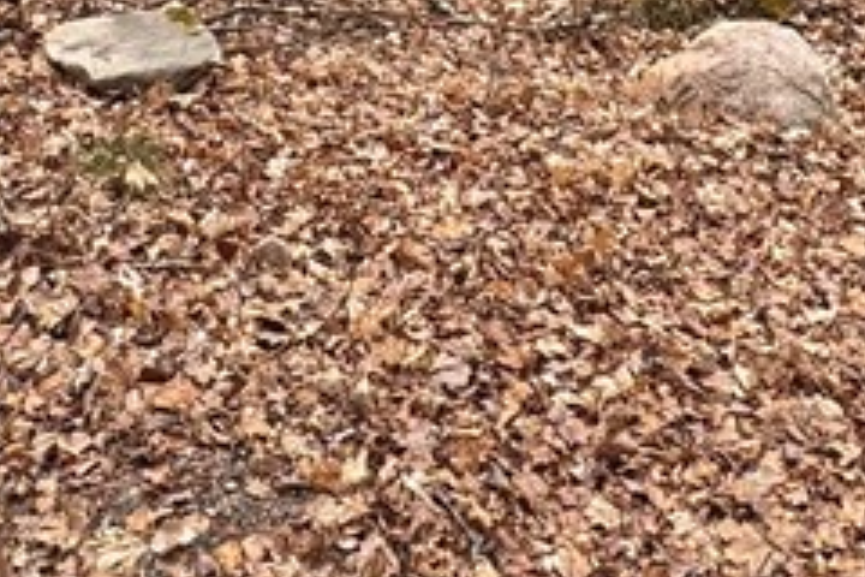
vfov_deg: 18.6
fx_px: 1490
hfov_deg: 32.4
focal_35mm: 62
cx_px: 469
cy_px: -353
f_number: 2.2
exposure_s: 1/253
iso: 40
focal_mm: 2.22
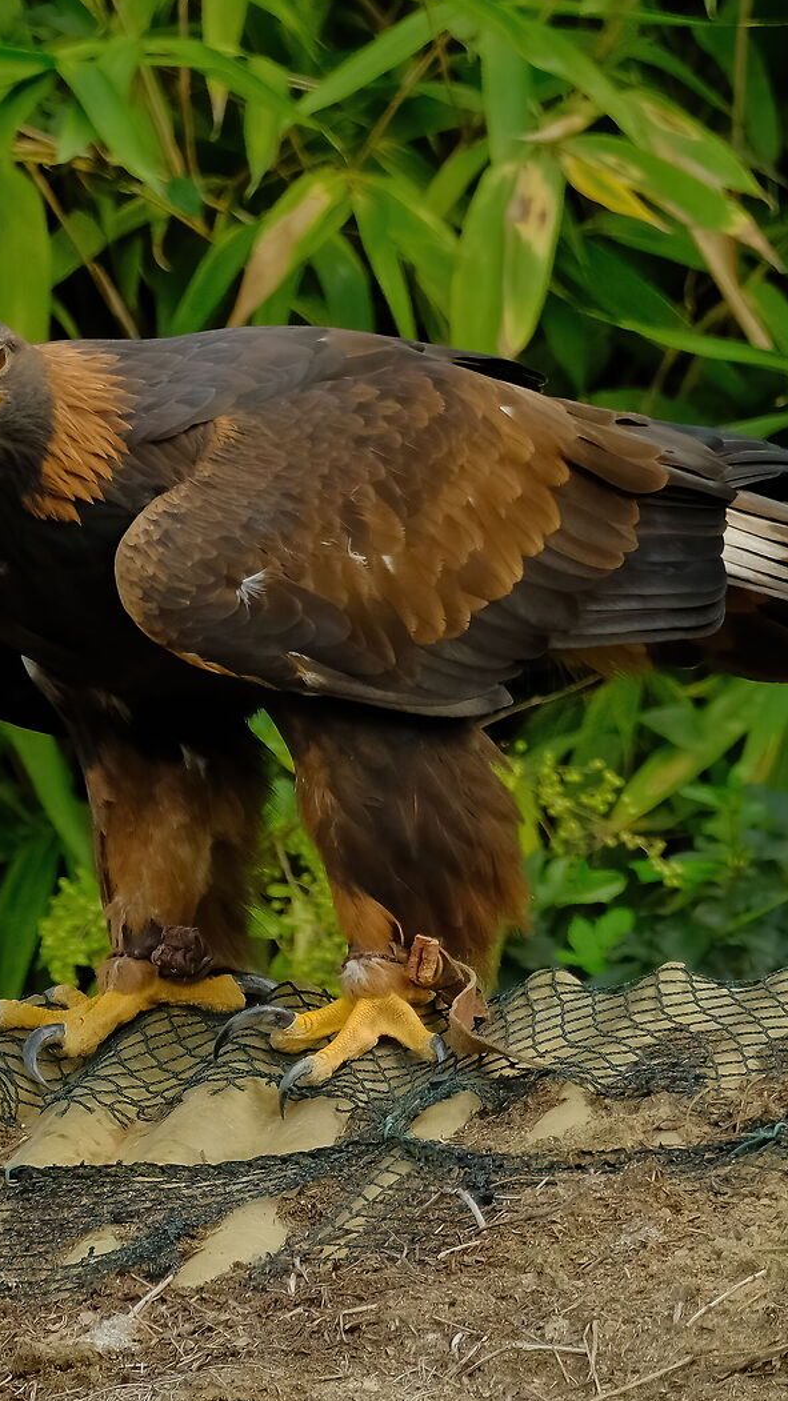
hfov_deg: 0.6
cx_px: 405
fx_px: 79995
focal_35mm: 2153
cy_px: 371
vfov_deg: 1.0
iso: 1600
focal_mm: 600
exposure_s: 1/800
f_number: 8
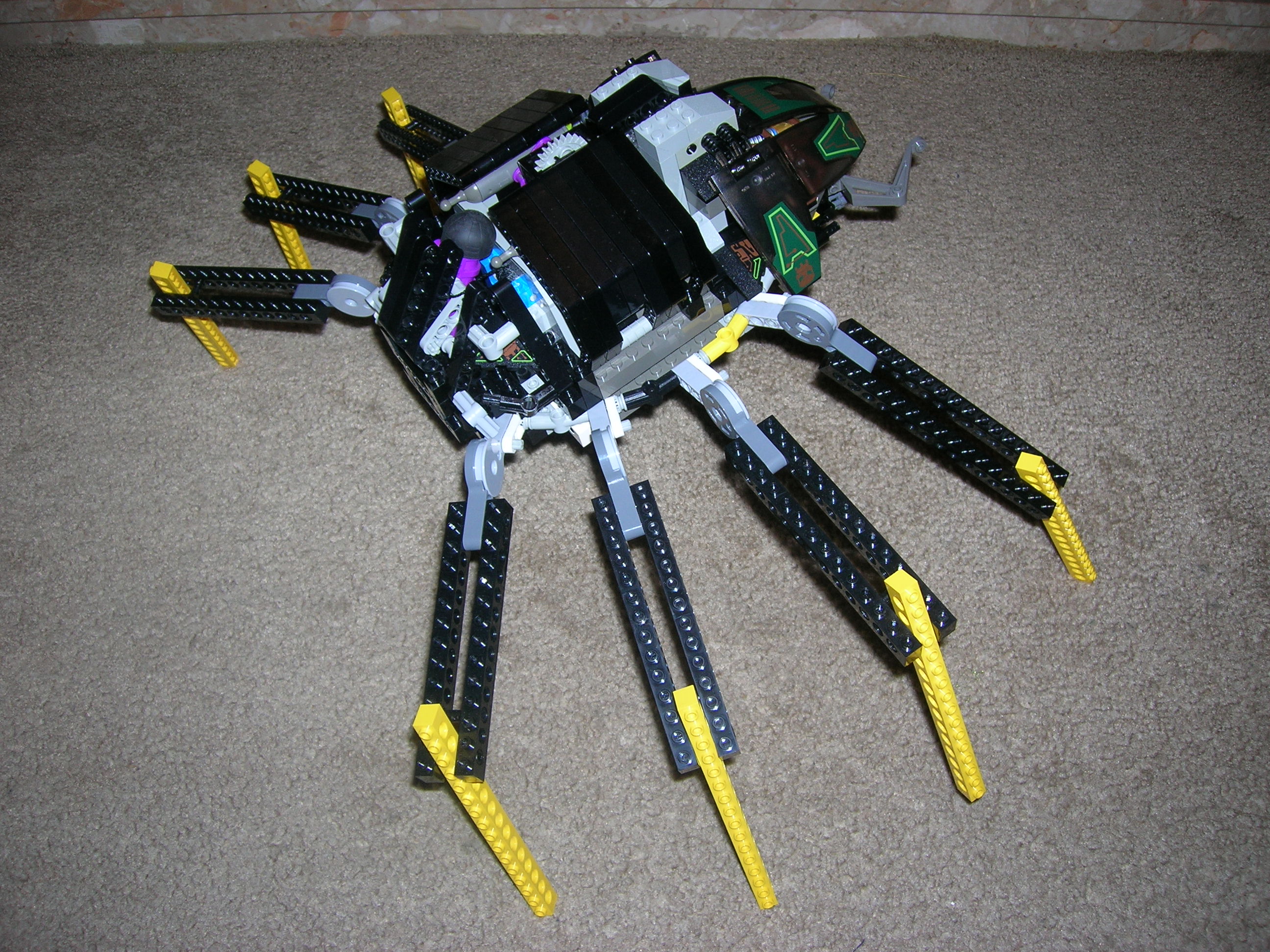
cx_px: 635
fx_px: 1247
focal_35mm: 34
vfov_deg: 41.8
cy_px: 476
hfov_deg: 54.0
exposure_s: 1/60.1
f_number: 2.9
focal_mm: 5.7
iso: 50
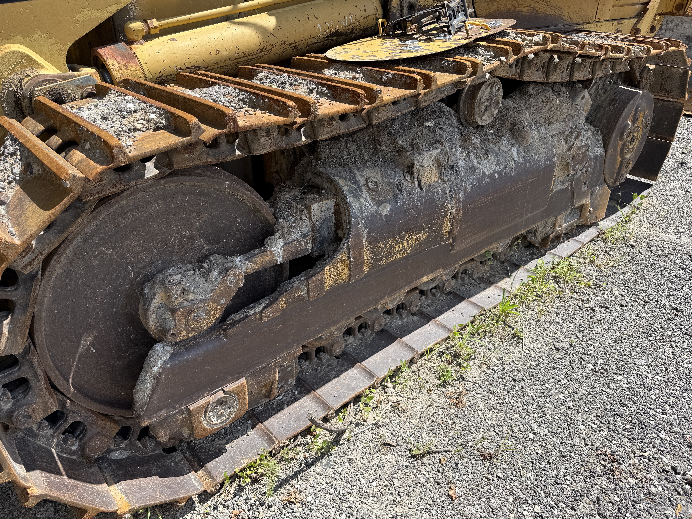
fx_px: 500
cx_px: 345
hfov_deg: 69.4
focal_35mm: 25
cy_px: 259
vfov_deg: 54.9
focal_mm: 6.76
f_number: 1.78
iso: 80
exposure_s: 1/2232
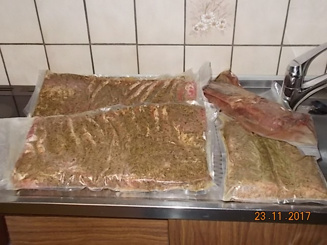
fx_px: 368
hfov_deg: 47.9
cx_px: 164
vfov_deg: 36.8
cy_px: 122
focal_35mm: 39
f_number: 3.9
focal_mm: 6.9
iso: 200
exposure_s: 1/30
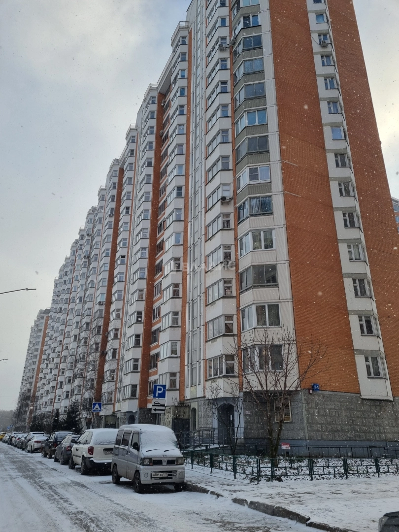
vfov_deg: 67.3
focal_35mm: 26
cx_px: 200
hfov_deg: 53.1
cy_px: 266
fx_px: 400
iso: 50
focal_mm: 5.4
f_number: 1.8
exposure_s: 1/948
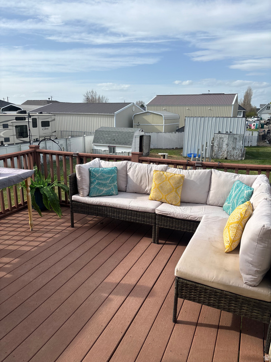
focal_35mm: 26
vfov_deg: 67.3
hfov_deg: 53.1
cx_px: 136
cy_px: 181
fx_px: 271
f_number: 1.6
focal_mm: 5.96
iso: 50
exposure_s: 1/3021
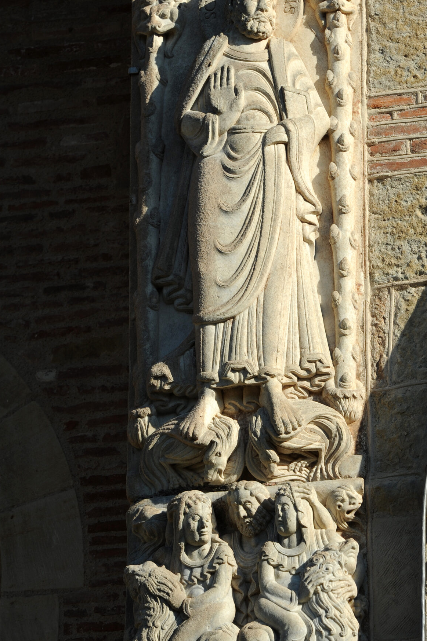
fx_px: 4044
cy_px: 257
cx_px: 270
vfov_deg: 9.1
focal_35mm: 227
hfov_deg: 6.0
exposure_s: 1/800
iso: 200
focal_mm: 155
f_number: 7.1
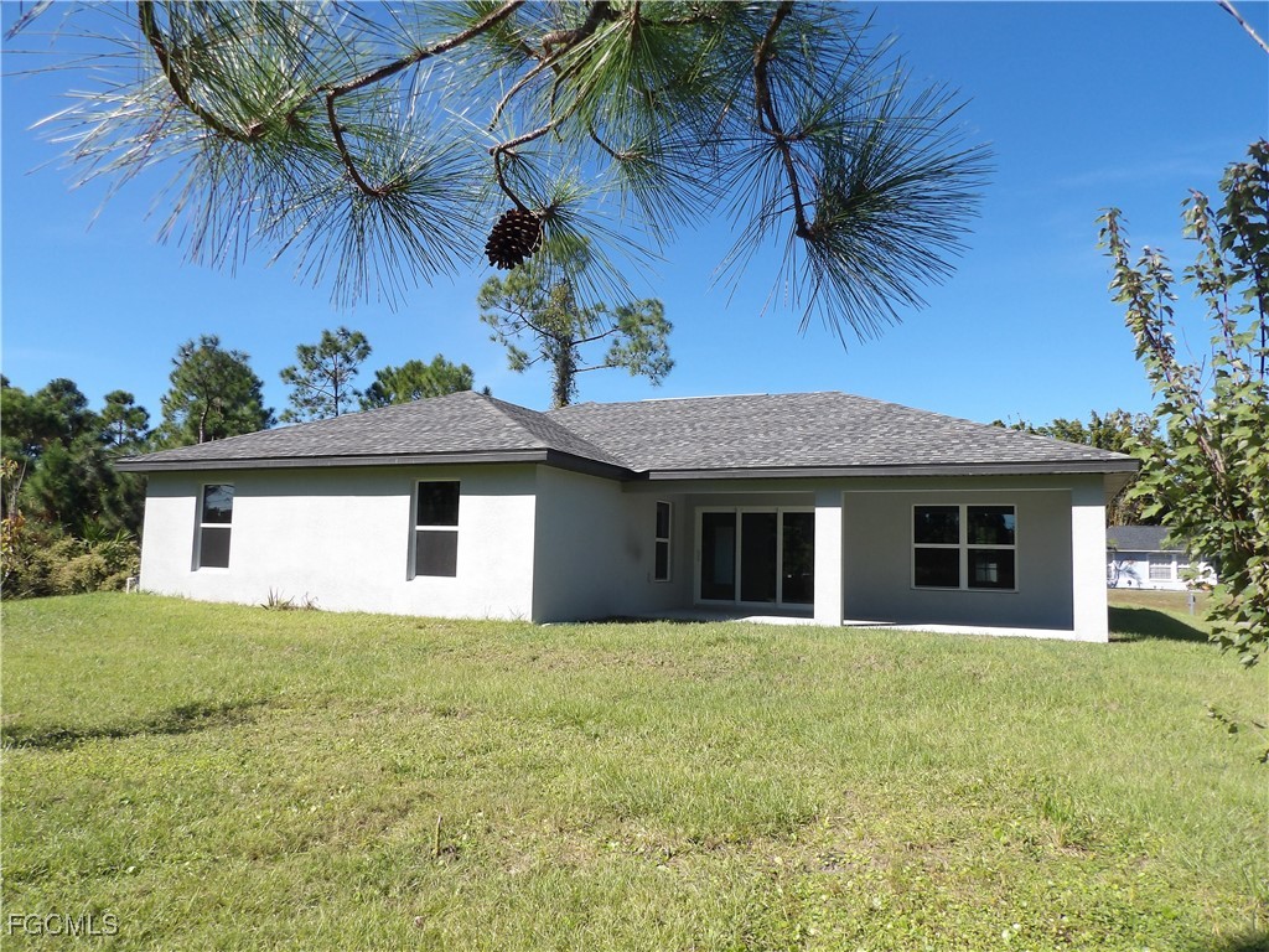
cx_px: 634
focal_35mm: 24
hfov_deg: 71.6
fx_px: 880
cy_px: 476
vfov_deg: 56.8
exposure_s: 1/786
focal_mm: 4.3
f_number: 3.2
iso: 100
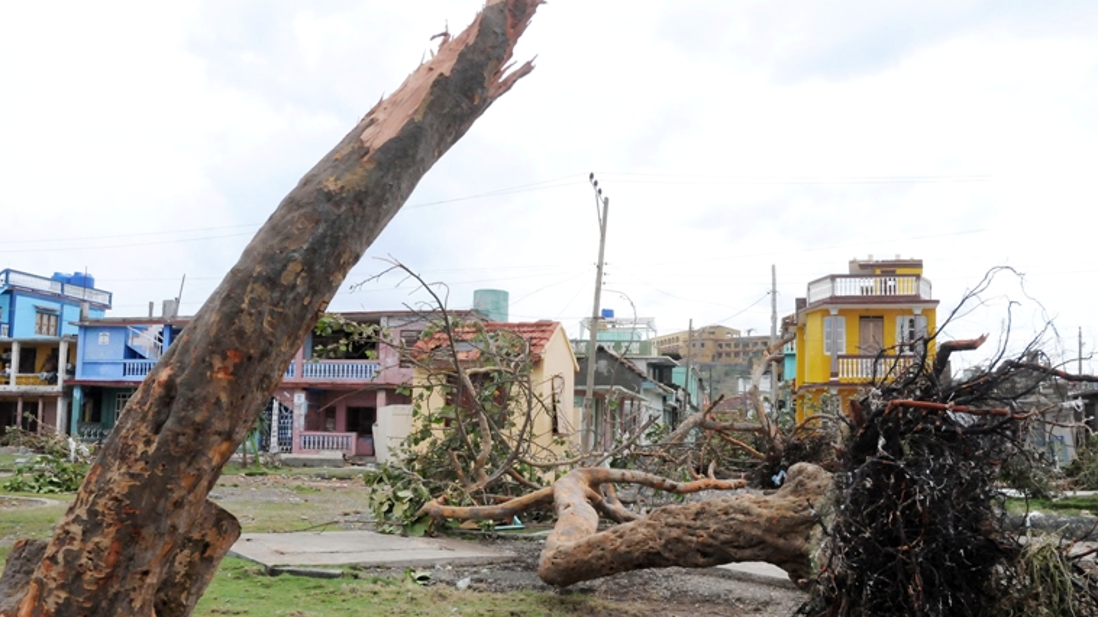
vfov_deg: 33.7
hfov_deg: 56.6
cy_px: 343
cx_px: 553
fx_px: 1019
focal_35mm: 35
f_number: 7.1
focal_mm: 22
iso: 1600
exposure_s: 1/500
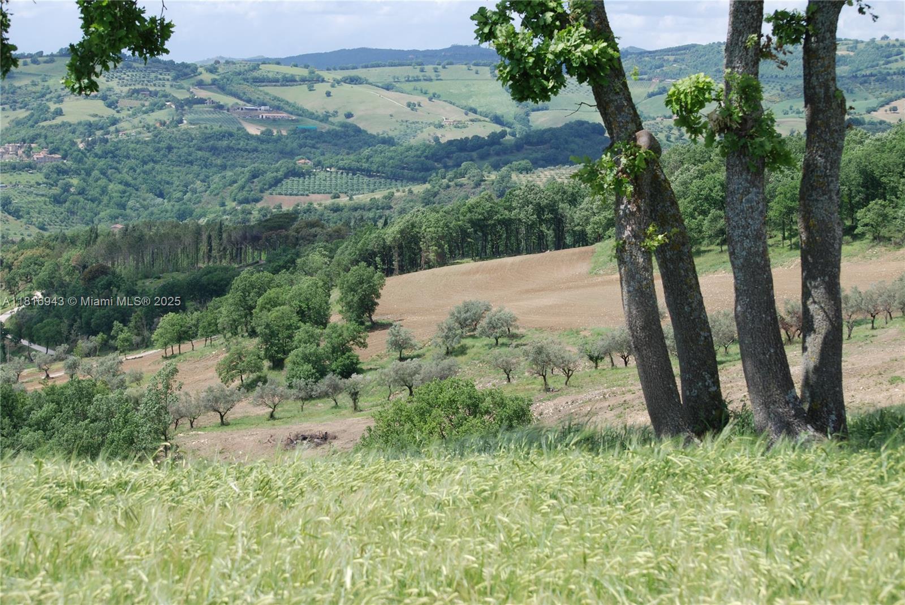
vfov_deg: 16.6
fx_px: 2076
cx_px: 452
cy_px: 302
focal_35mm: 82
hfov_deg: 24.6
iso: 100
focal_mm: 55
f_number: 7.1
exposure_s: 1/200
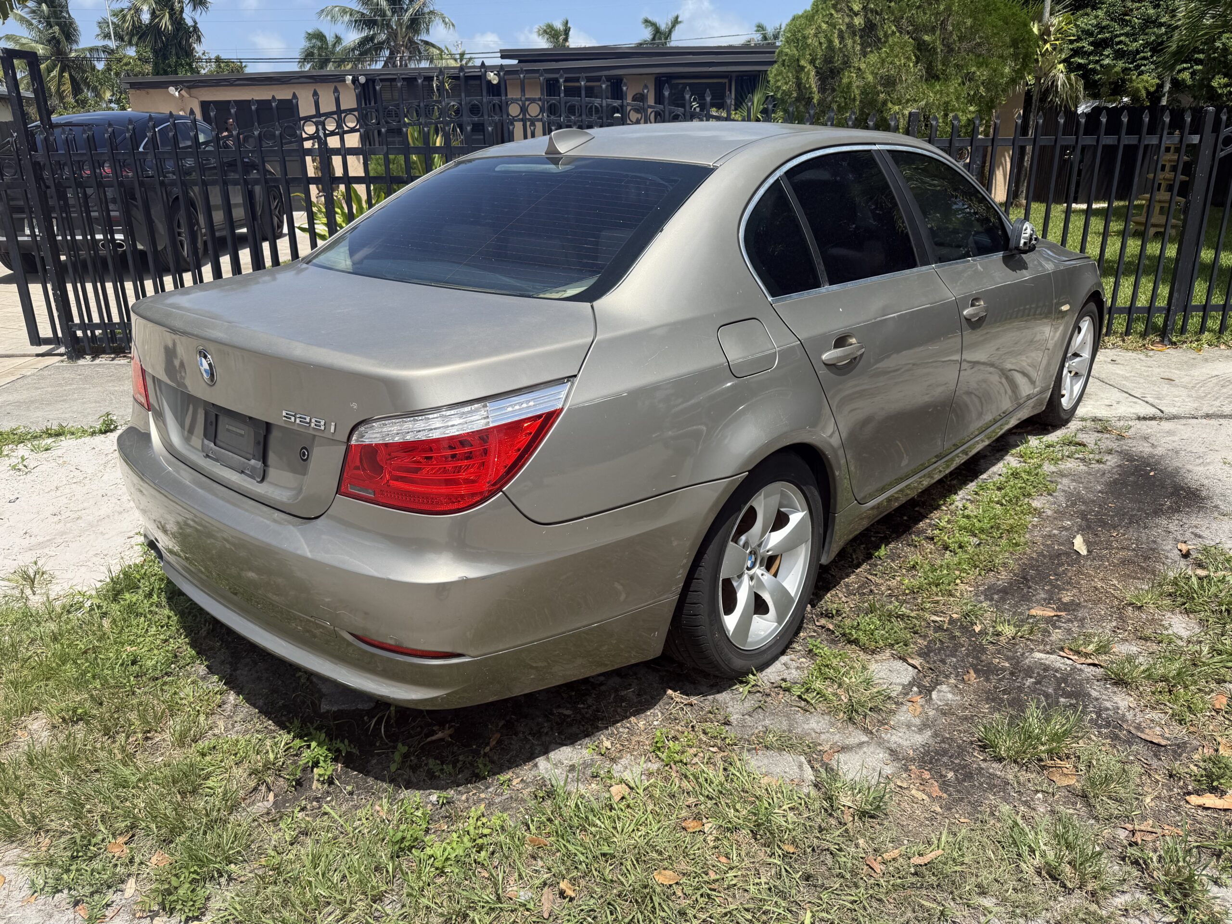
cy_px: 462
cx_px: 616
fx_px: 854
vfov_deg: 56.8
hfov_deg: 71.6
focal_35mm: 24
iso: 80
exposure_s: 1/4405
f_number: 1.78
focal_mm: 6.76
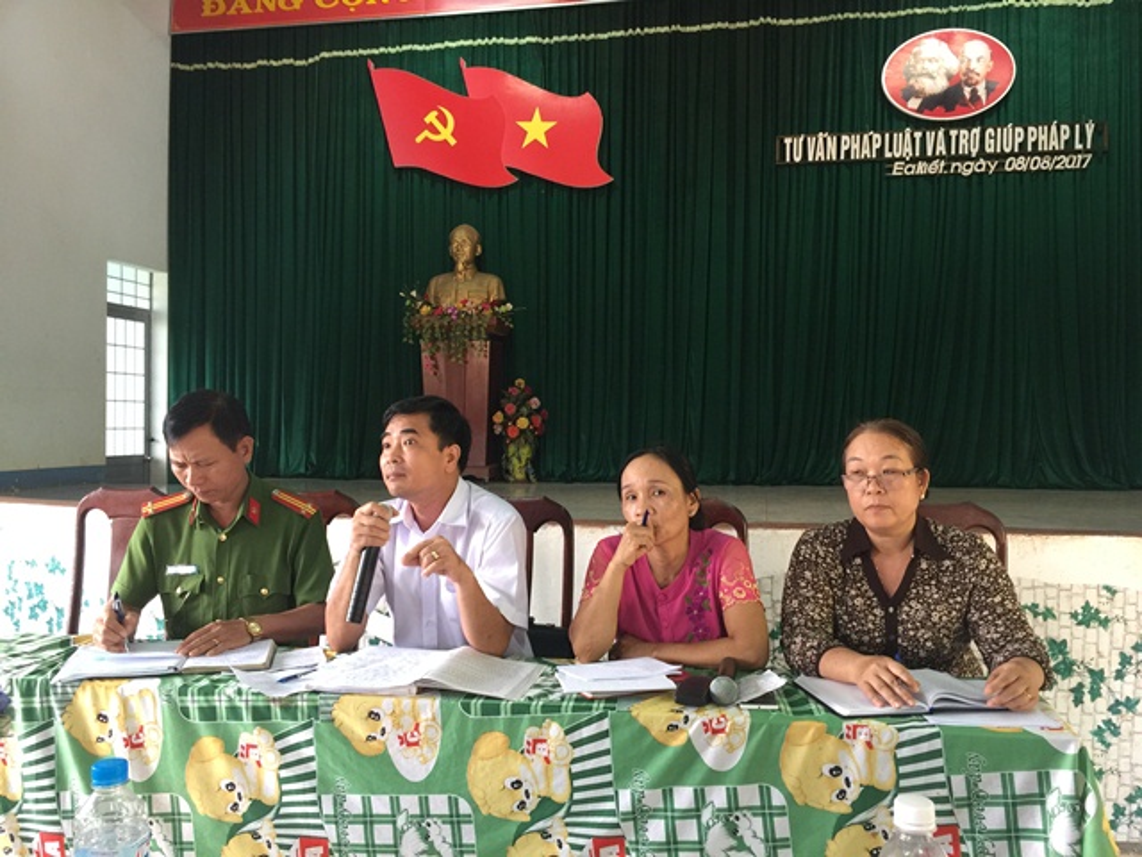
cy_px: 428
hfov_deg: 61.7
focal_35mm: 29
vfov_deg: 48.2
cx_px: 571
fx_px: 957
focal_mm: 4.15
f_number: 2.2
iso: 64
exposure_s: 1/17
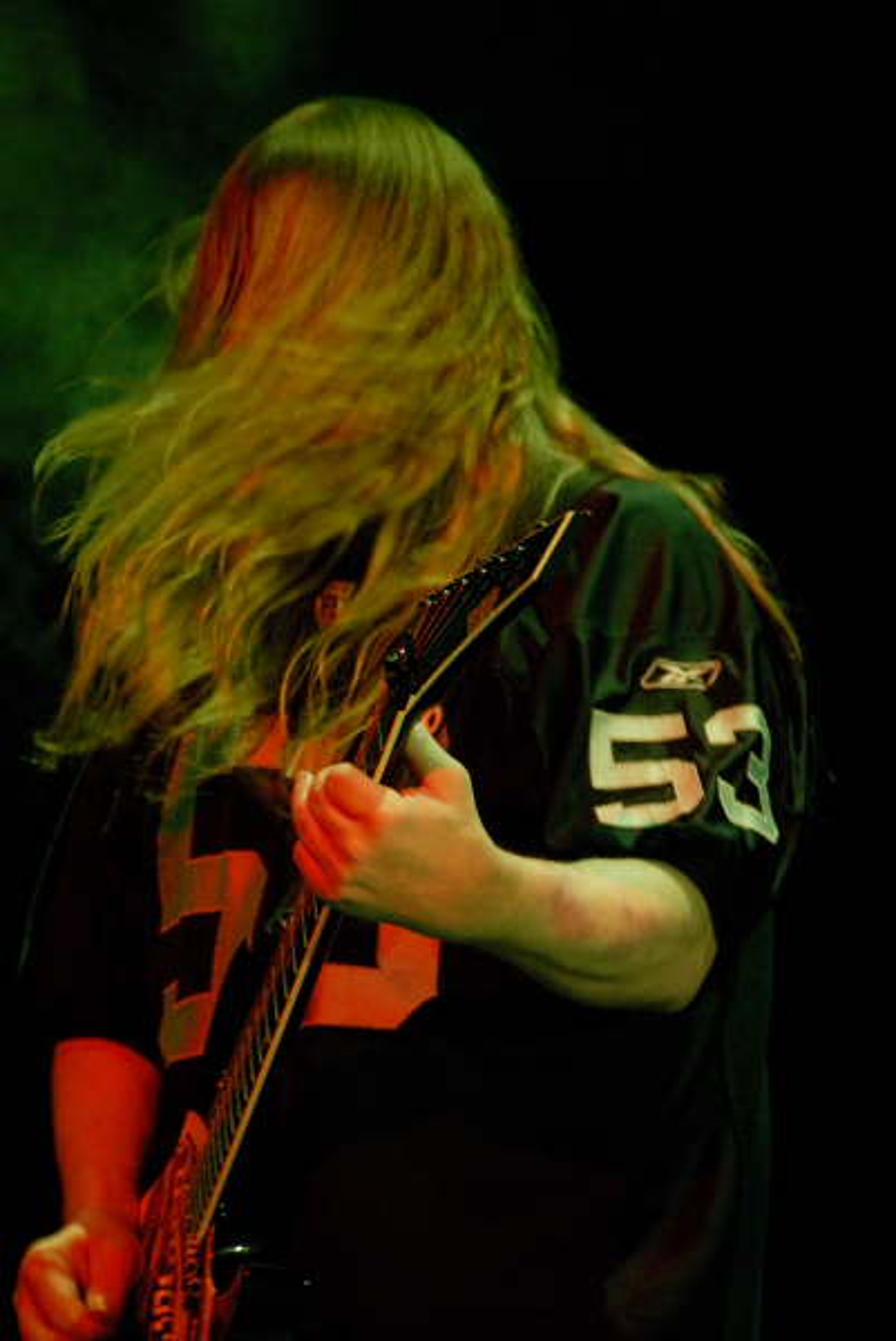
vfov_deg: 6.9
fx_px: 11180
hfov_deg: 4.6
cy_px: 670
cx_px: 448
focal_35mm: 300
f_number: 5.6
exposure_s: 1/60
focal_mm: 200
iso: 1000
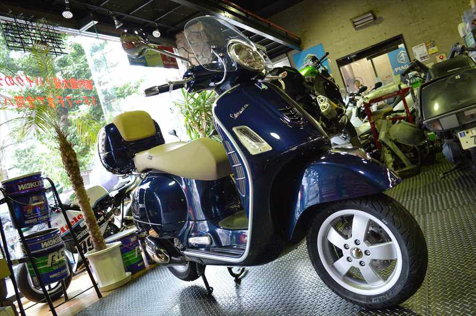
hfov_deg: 67.4
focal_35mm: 27
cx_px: 238
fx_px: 357
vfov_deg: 47.8
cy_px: 158
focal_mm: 18
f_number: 3.5
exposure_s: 1/100
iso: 1600
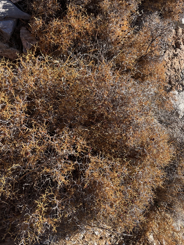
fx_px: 191
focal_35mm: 27
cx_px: 89
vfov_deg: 65.3
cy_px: 121
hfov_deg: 51.3
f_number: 1.6
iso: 32
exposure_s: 1/1595
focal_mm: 4.2
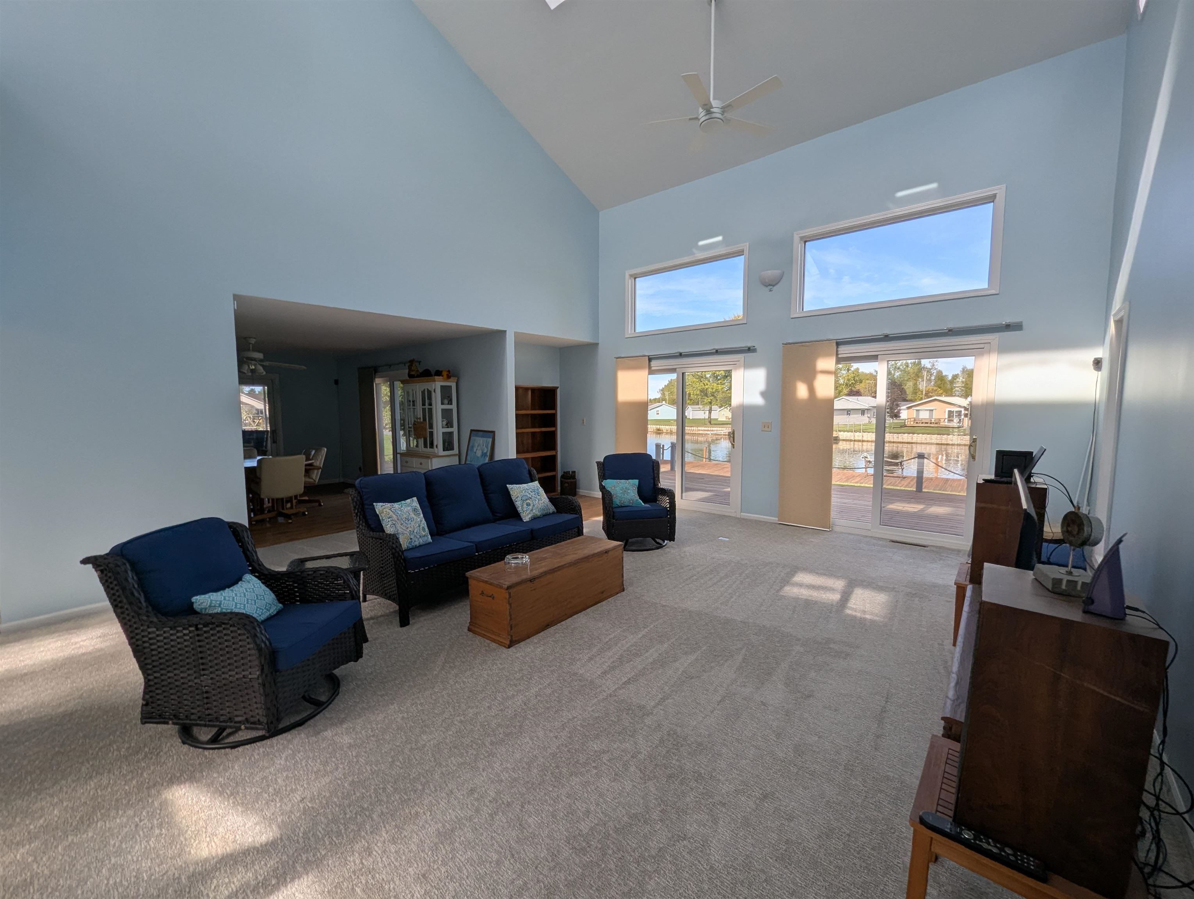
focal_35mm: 13
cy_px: 450
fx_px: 449
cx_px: 597
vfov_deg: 90.1
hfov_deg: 106.1
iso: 48
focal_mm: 1.95
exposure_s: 1/694
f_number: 2.2
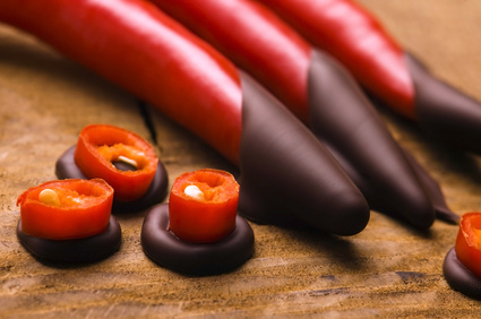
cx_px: 240
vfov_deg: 8.7
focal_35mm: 158
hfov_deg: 13.1
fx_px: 2101
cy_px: 160
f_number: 9
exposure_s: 1/60
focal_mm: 105
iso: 200
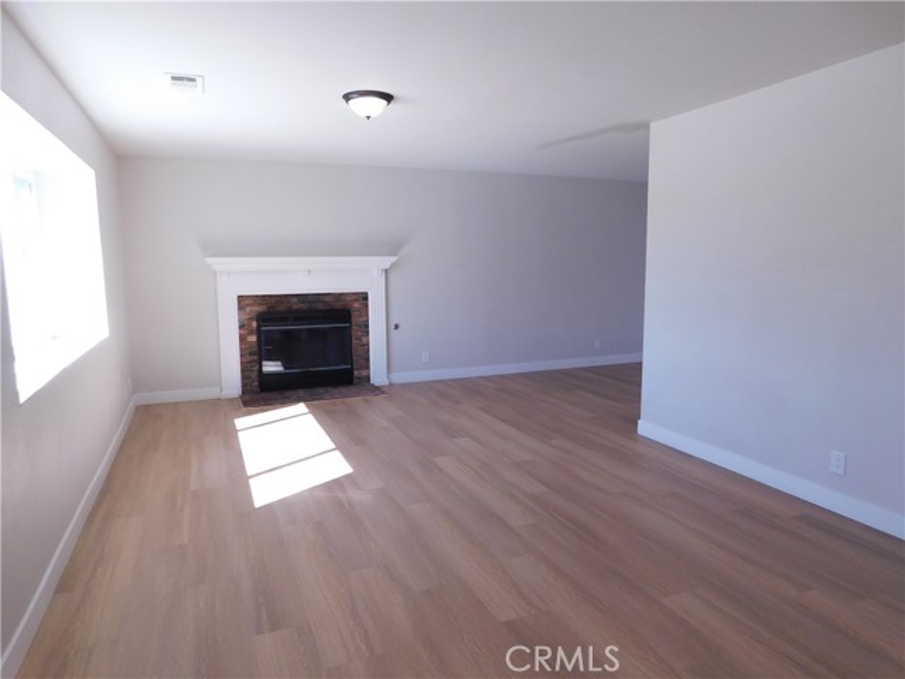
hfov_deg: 73.9
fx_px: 601
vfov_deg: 58.9
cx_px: 452
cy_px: 340
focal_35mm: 23
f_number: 3
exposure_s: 1/100
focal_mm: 4
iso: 125
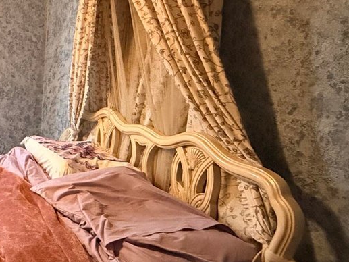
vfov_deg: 35.1
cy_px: 108
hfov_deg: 32.9
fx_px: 413
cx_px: -112
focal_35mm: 41
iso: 1250
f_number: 2.2
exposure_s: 1/60
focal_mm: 2.22
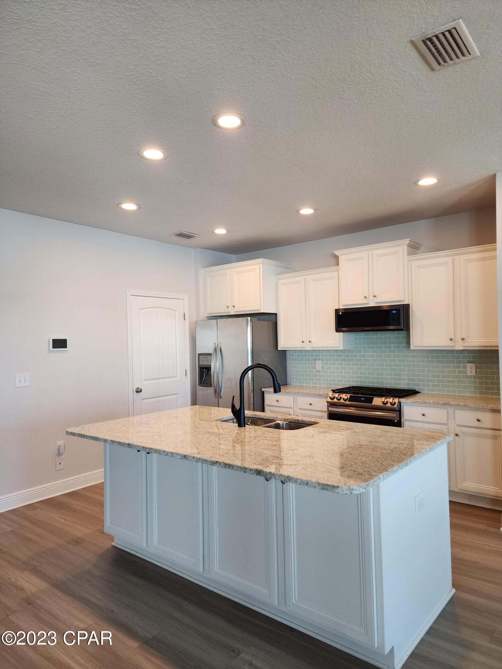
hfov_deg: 58.9
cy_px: 334
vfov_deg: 73.9
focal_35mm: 23
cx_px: 251
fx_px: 445
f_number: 1.8
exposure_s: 1/120
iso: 160
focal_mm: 6.4
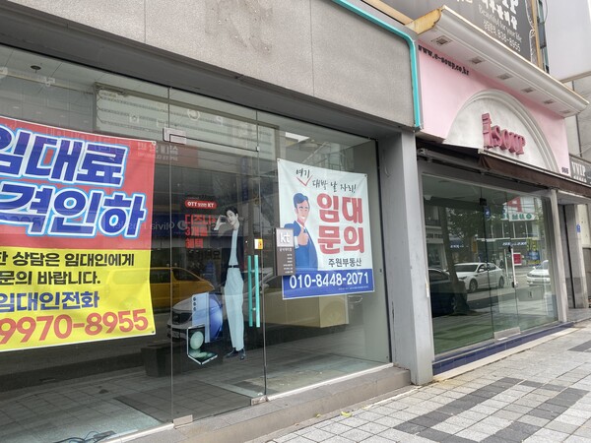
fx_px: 444
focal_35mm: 26
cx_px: 296
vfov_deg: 53.1
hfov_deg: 67.3
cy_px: 222
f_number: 1.8
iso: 32
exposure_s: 1/362
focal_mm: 4.25
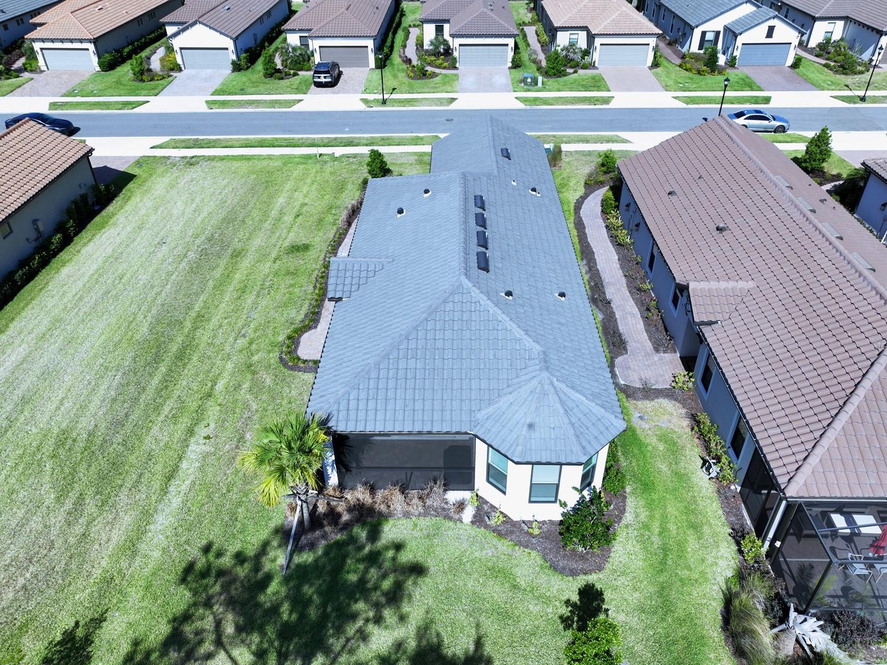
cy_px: 345
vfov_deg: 53.1
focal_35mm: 26
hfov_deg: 67.3
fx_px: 666
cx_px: 447
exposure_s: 1/320
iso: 100
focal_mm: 12.29
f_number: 3.2
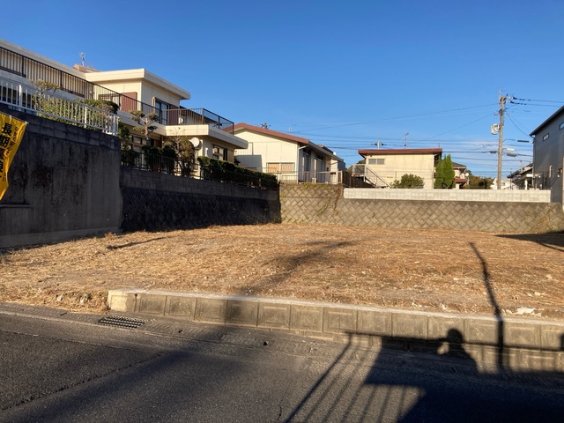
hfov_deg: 63.4
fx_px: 456
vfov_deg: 49.7
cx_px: 282
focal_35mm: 28
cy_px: 212
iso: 20
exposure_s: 1/1675
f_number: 1.8
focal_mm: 3.99
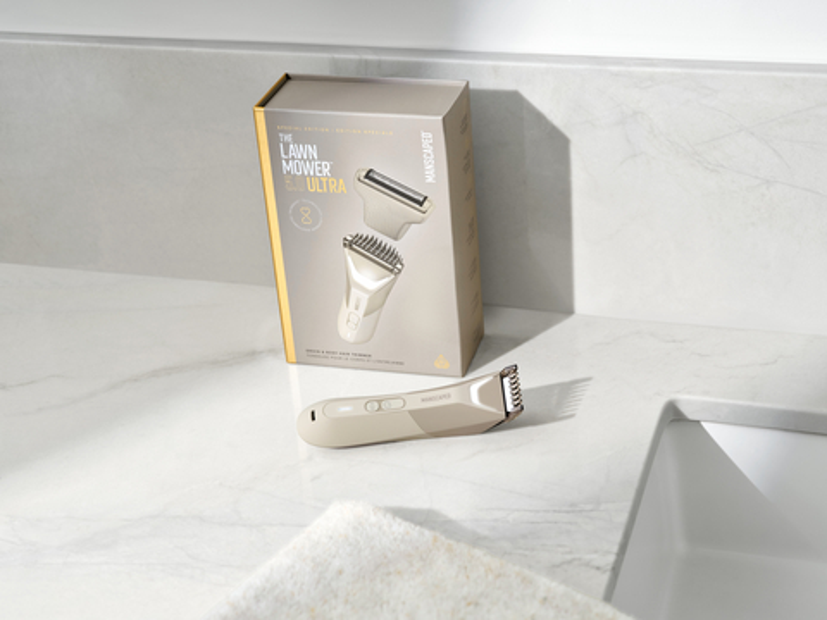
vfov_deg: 23.3
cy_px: 310
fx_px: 1505
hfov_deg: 30.7
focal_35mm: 63
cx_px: 414
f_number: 6.4
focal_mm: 80
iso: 800
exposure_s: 1/125
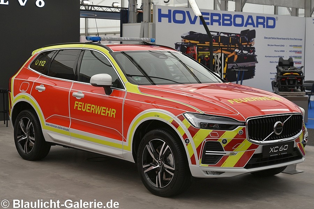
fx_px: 541
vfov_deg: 21.9
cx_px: 157
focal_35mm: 62
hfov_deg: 32.4
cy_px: 104
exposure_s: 1/160
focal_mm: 62
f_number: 6.3
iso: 400
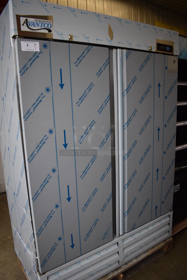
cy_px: 140
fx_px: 210
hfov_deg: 48.0
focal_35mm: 27
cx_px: 94
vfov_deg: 67.3
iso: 400
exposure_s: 1/250
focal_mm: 18
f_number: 3.5
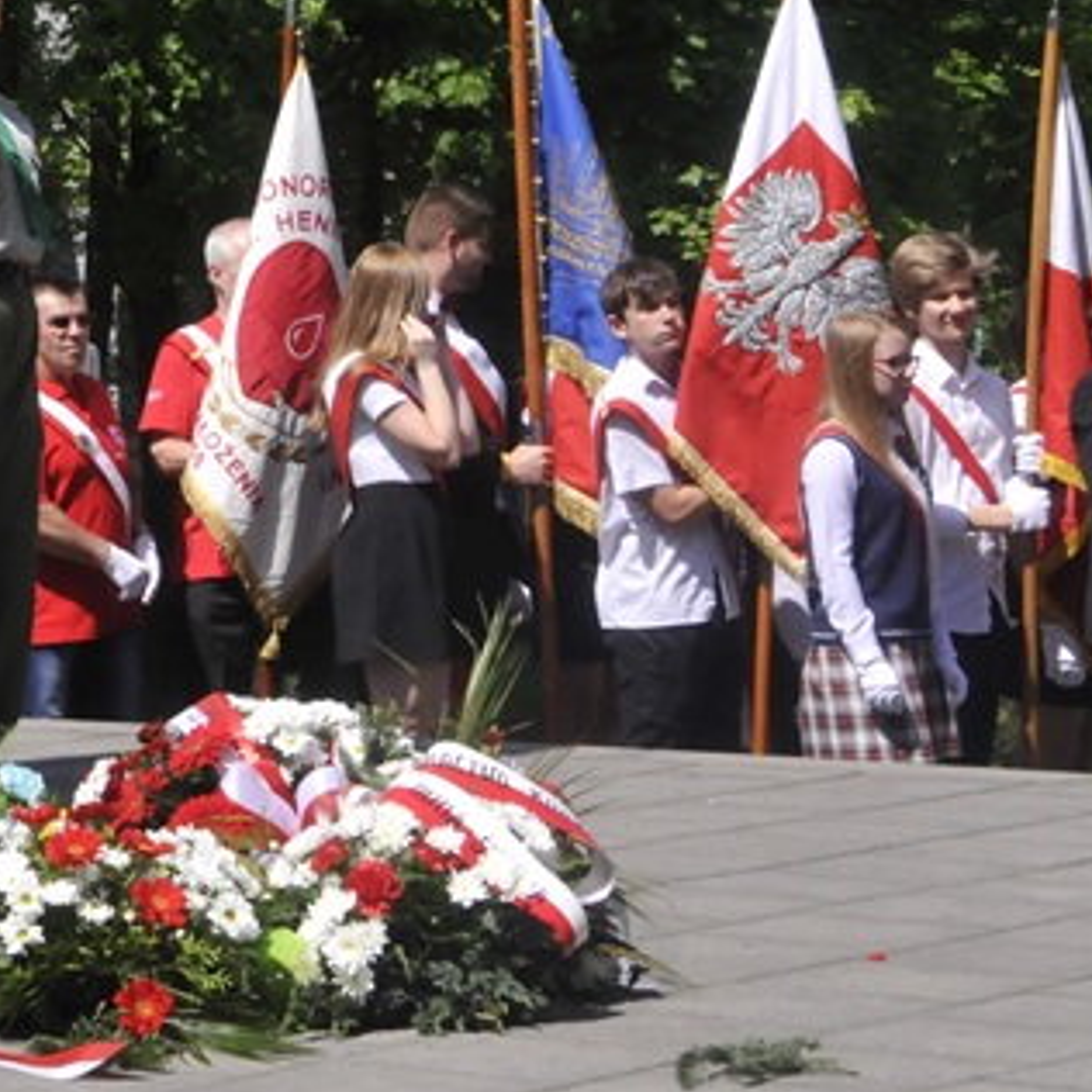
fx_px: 5461
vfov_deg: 11.3
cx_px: -411
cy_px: 62
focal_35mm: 153
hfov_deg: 11.1
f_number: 14
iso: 800
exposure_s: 1/800
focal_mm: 38
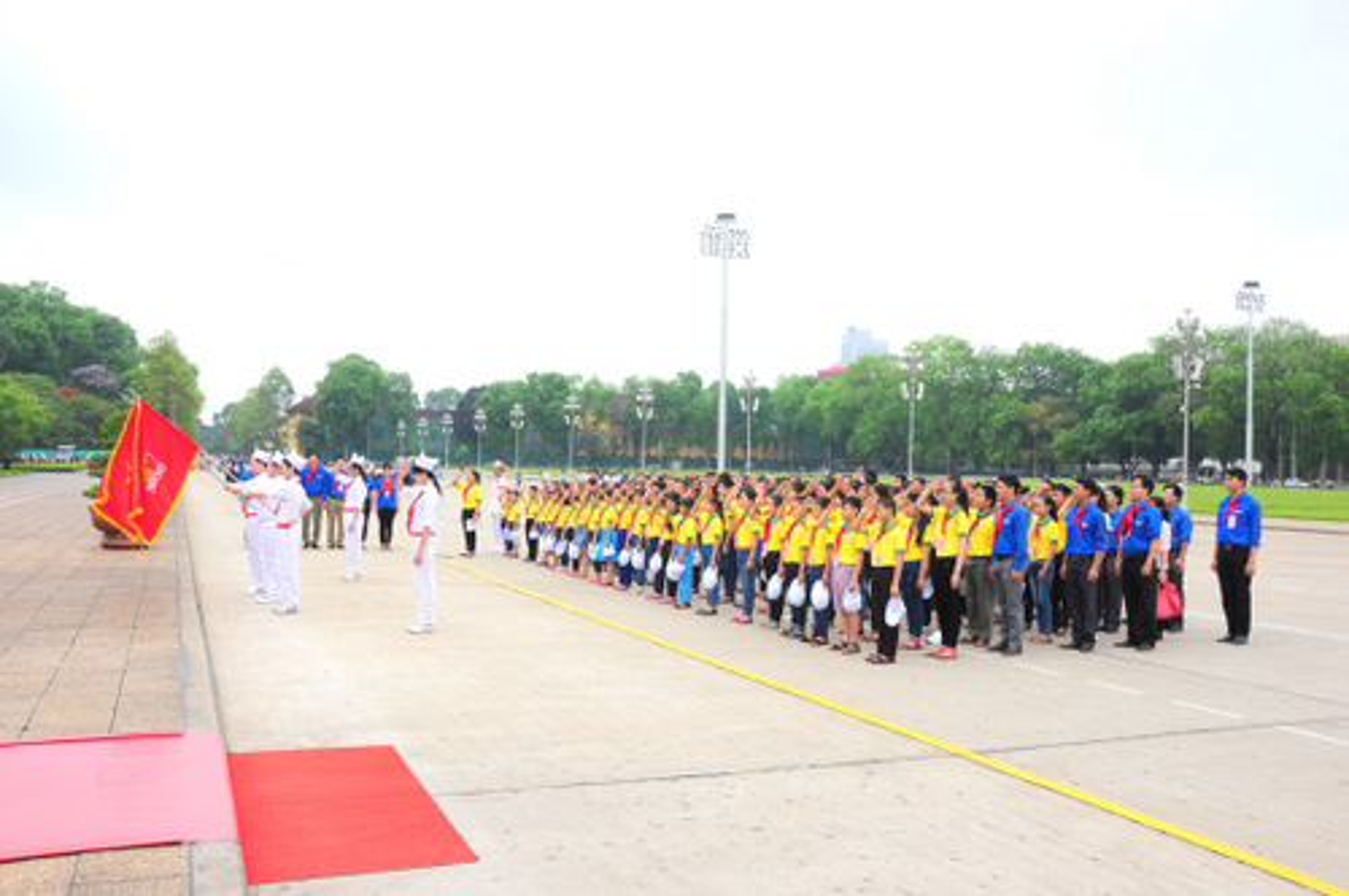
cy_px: 448
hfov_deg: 59.6
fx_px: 1179
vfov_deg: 41.6
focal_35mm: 32
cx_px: 674
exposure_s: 1/100
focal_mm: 21
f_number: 10
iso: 320
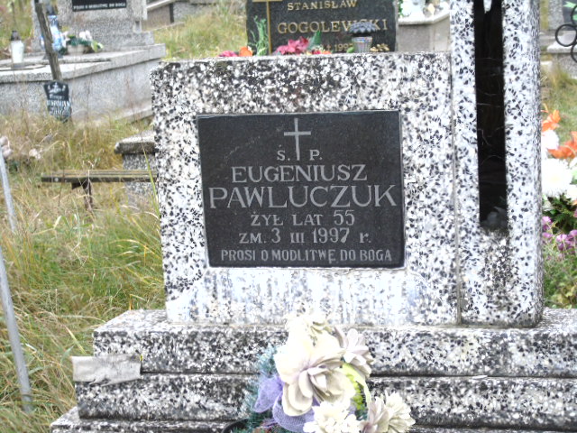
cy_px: 216
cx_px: 288
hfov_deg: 20.9
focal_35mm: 94
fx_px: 1567
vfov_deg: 15.7
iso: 250
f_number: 4.3
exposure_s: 1/30
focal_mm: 17
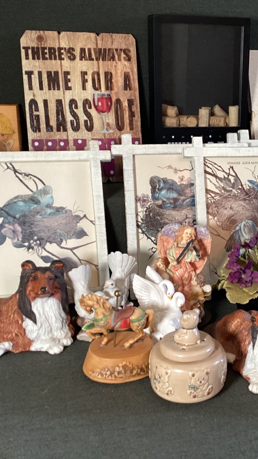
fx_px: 559
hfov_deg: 25.4
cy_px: 225
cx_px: 216
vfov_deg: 44.6
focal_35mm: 46
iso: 160
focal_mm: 3.3
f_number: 2.4
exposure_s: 1/50
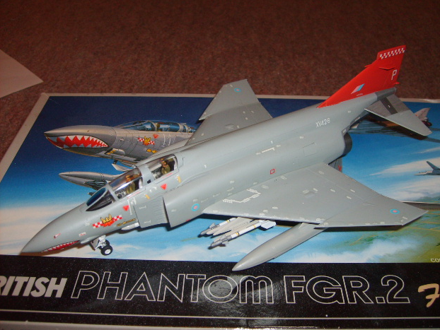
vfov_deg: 39.7
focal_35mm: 36
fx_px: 458
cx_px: 225
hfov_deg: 51.3
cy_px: 163
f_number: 2.8
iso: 100
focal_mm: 5.8
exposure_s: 1/45
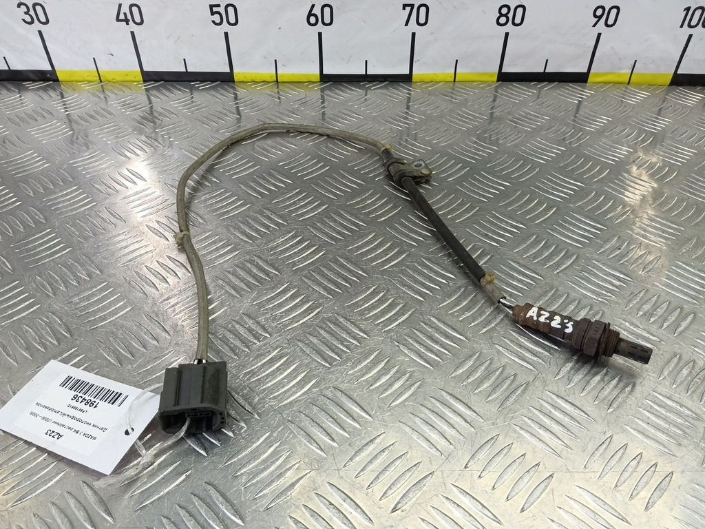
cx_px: 352
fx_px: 468
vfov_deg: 58.9
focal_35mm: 23
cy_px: 264
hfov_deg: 73.9
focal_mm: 4.11
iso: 113
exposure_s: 1/50
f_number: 1.6
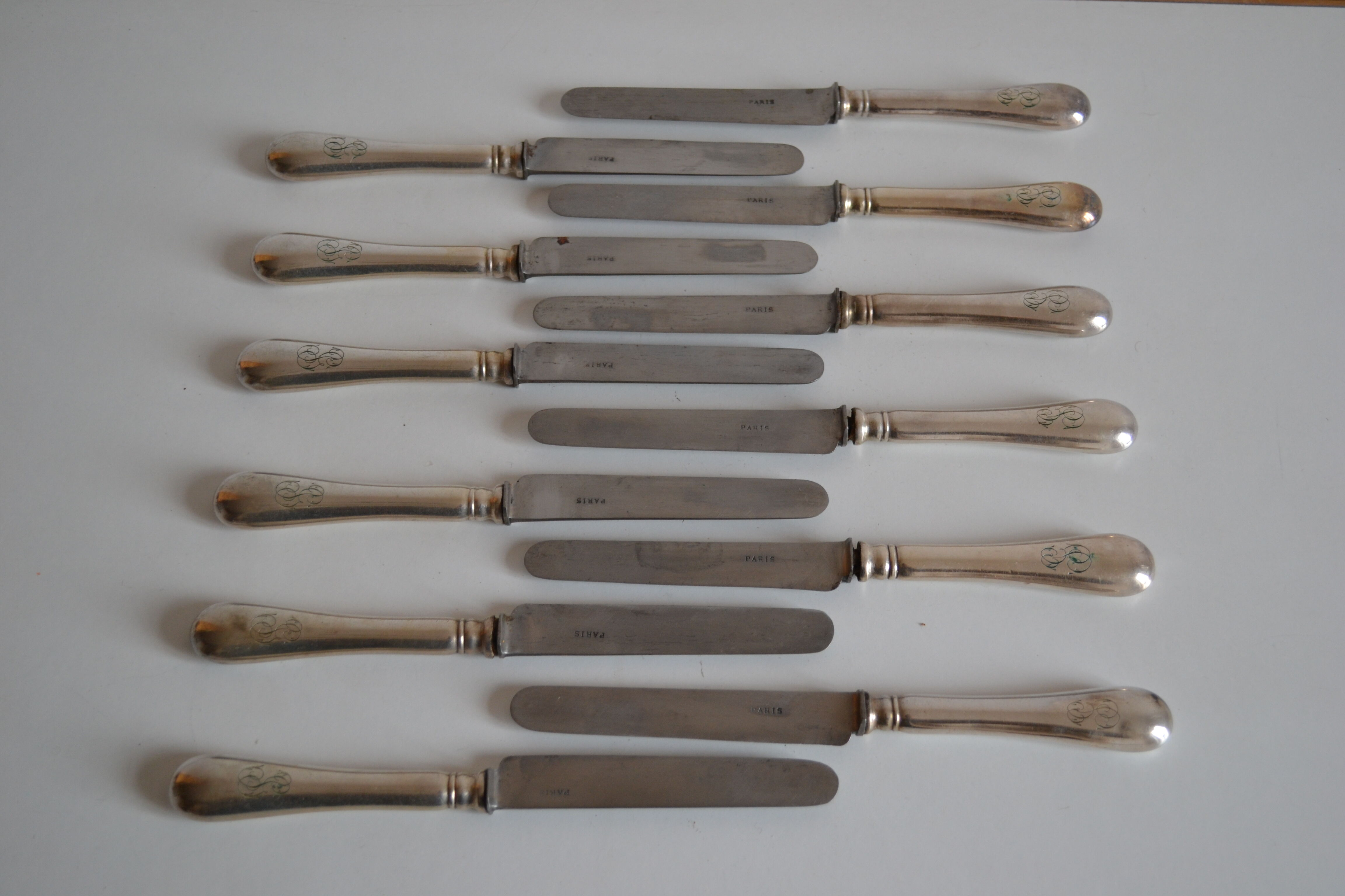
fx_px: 1569
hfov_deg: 46.4
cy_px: 448
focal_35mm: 42
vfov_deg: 31.9
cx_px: 672
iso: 400
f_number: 4.5
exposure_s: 1/50
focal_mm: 28
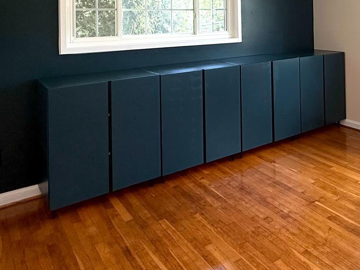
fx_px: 364
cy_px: 11
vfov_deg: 37.1
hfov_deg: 50.9
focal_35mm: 35
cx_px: 260
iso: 125
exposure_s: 1/120
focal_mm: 2.22
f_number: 2.2
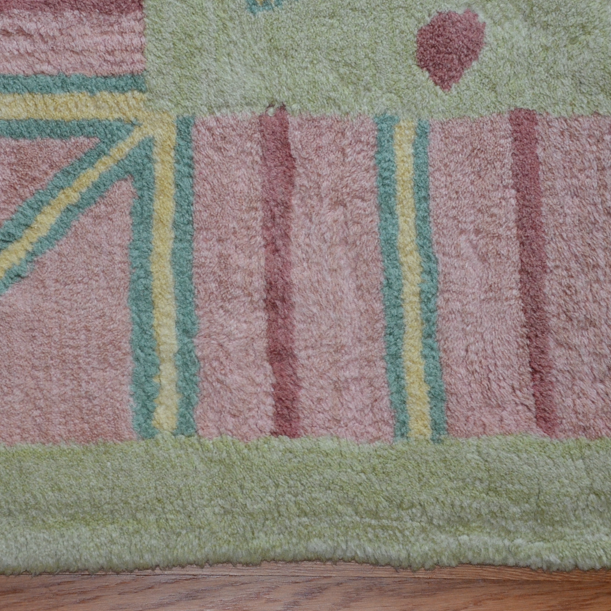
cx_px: 211
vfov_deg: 17.7
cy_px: 226
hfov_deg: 17.7
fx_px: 1957
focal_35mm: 98
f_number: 4.5
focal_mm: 40
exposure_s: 1/60
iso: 800
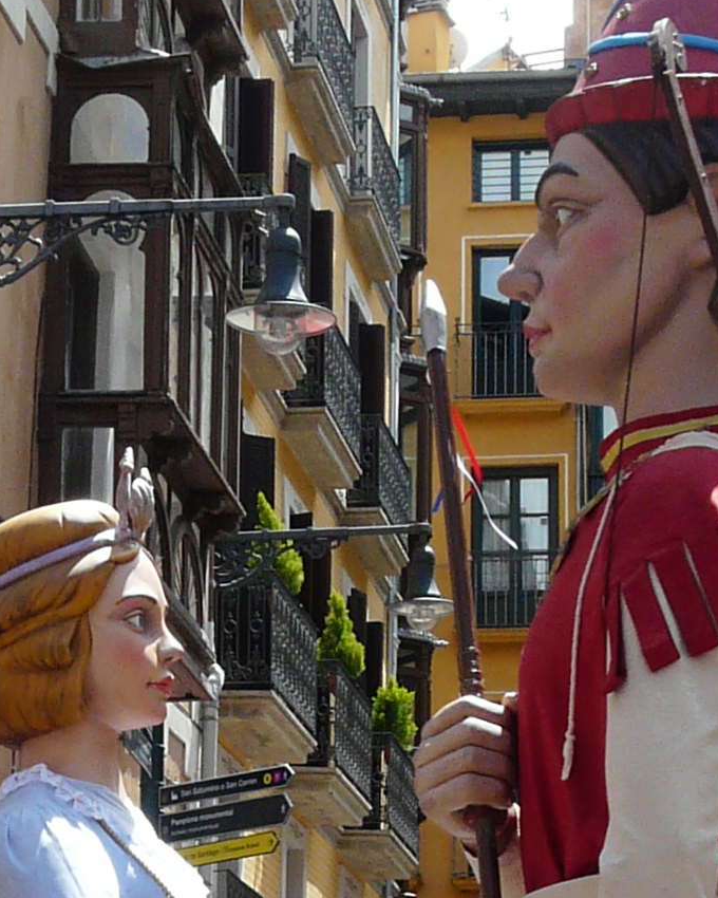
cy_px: 916
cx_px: 107
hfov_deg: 12.8
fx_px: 3188
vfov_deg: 15.7
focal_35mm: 120
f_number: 5
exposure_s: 1/200
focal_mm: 5.2
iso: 100
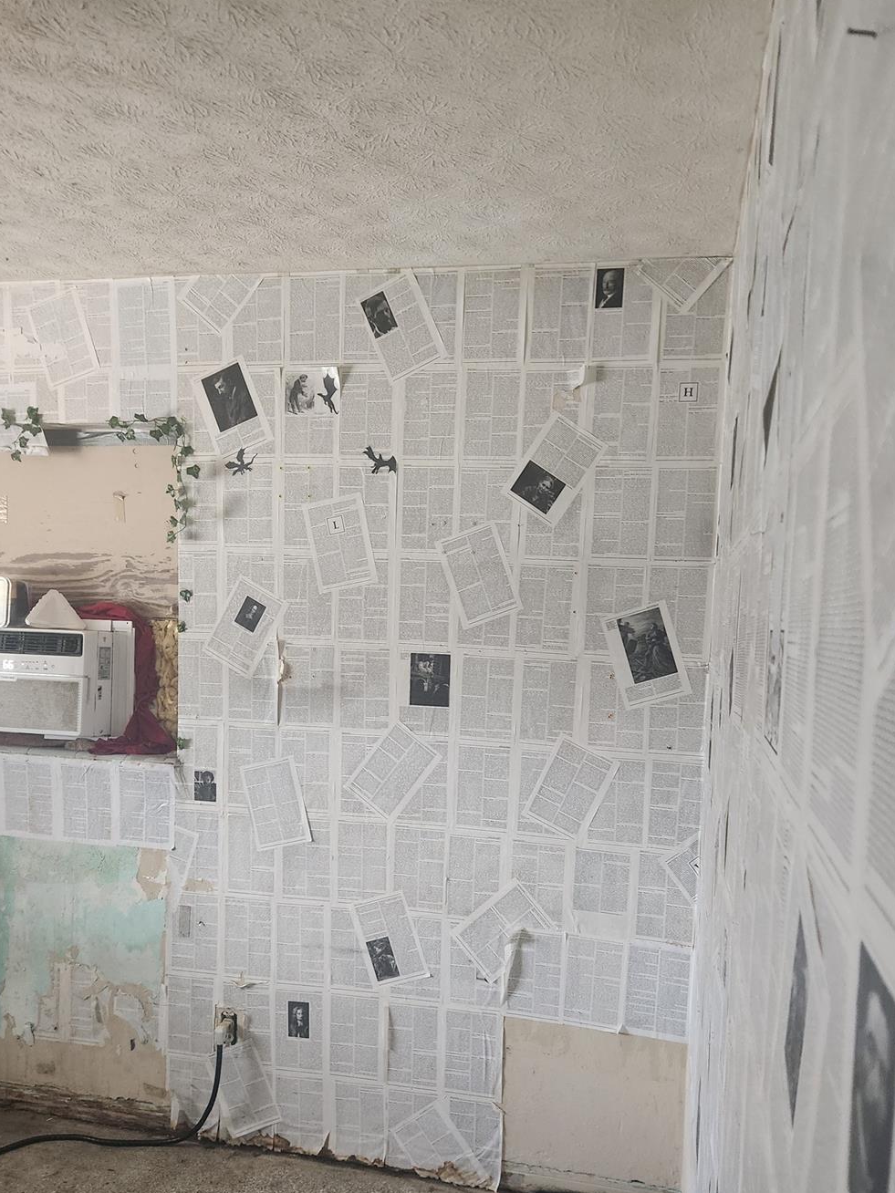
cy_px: 679
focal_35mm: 27
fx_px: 931
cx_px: 477
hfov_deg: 51.3
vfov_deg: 65.0
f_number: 1.8
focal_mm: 5.4
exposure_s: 1/60
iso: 640
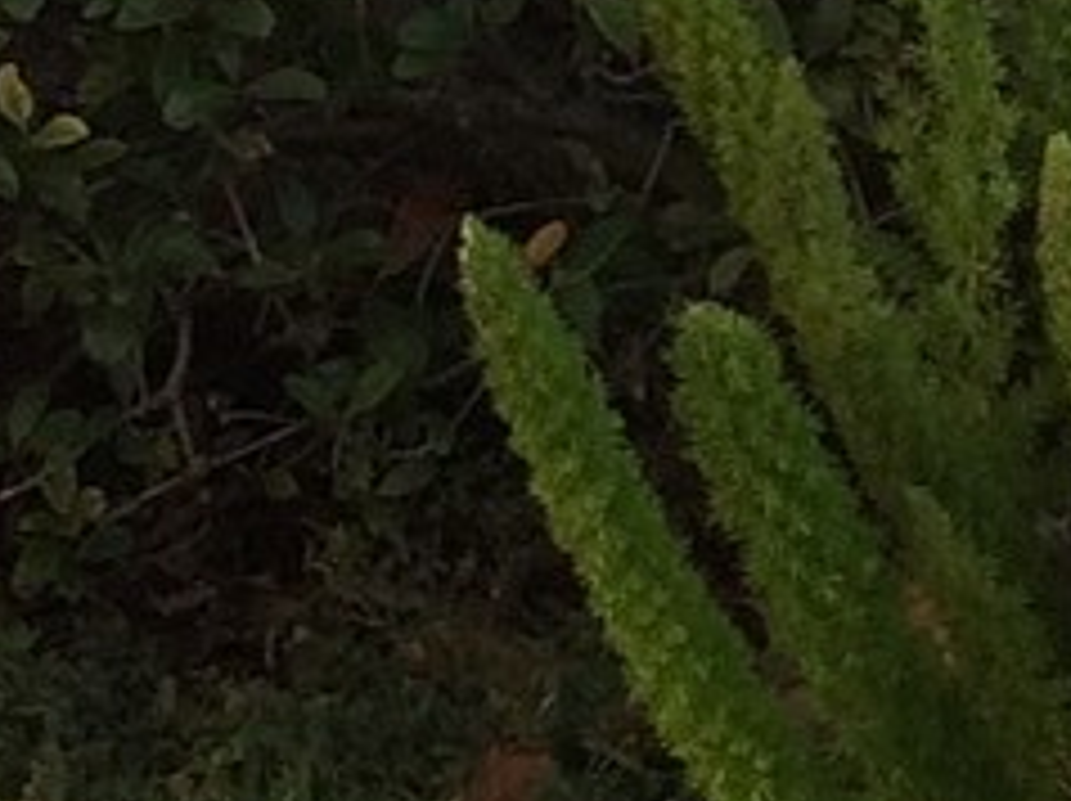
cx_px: 1202
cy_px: -644
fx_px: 7727
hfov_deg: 7.9
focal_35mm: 250
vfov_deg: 5.8
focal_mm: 4.15
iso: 32
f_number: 2.2
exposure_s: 1/684
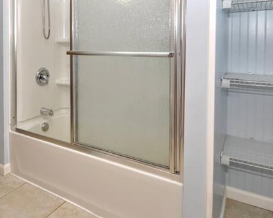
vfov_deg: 50.3
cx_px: 92
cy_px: 46
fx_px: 218
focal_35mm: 27
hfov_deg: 62.5
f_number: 3.5
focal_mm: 10
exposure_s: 1/60
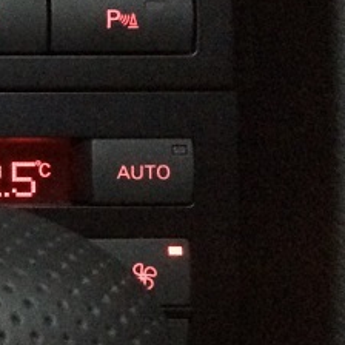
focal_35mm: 121
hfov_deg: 12.6
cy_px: 176
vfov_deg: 14.4
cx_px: -359
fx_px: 1364
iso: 640
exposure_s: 1/15
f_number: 2.2
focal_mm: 4.12
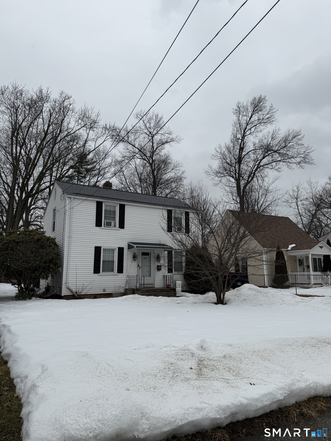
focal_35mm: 24
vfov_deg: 71.6
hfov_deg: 56.8
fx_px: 306
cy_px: 220
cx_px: 166
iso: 80
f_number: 1.78
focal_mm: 6.76
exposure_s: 1/3145
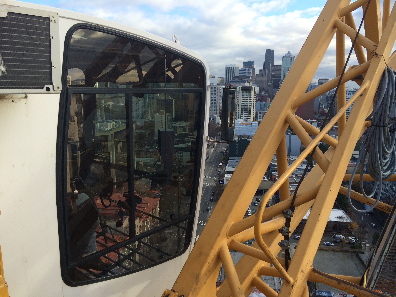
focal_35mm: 30
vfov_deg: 46.8
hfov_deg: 60.0
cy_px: 148
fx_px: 343
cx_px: 198
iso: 32
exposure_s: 1/892
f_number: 2.2
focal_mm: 4.12
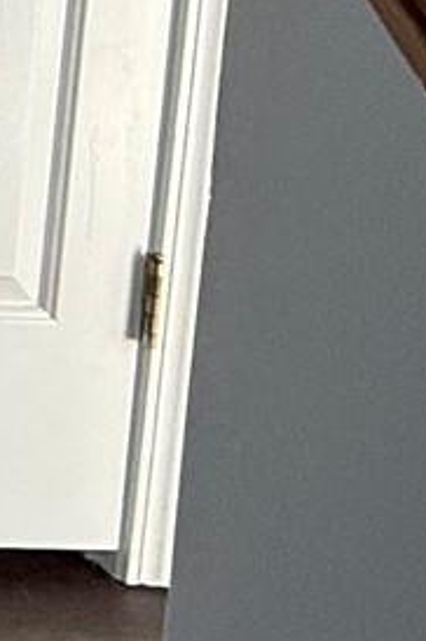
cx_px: -1058
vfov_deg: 17.0
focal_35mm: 109
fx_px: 1940
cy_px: -325
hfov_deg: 8.8
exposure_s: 1/99
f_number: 2.2
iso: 125
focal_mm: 2.22
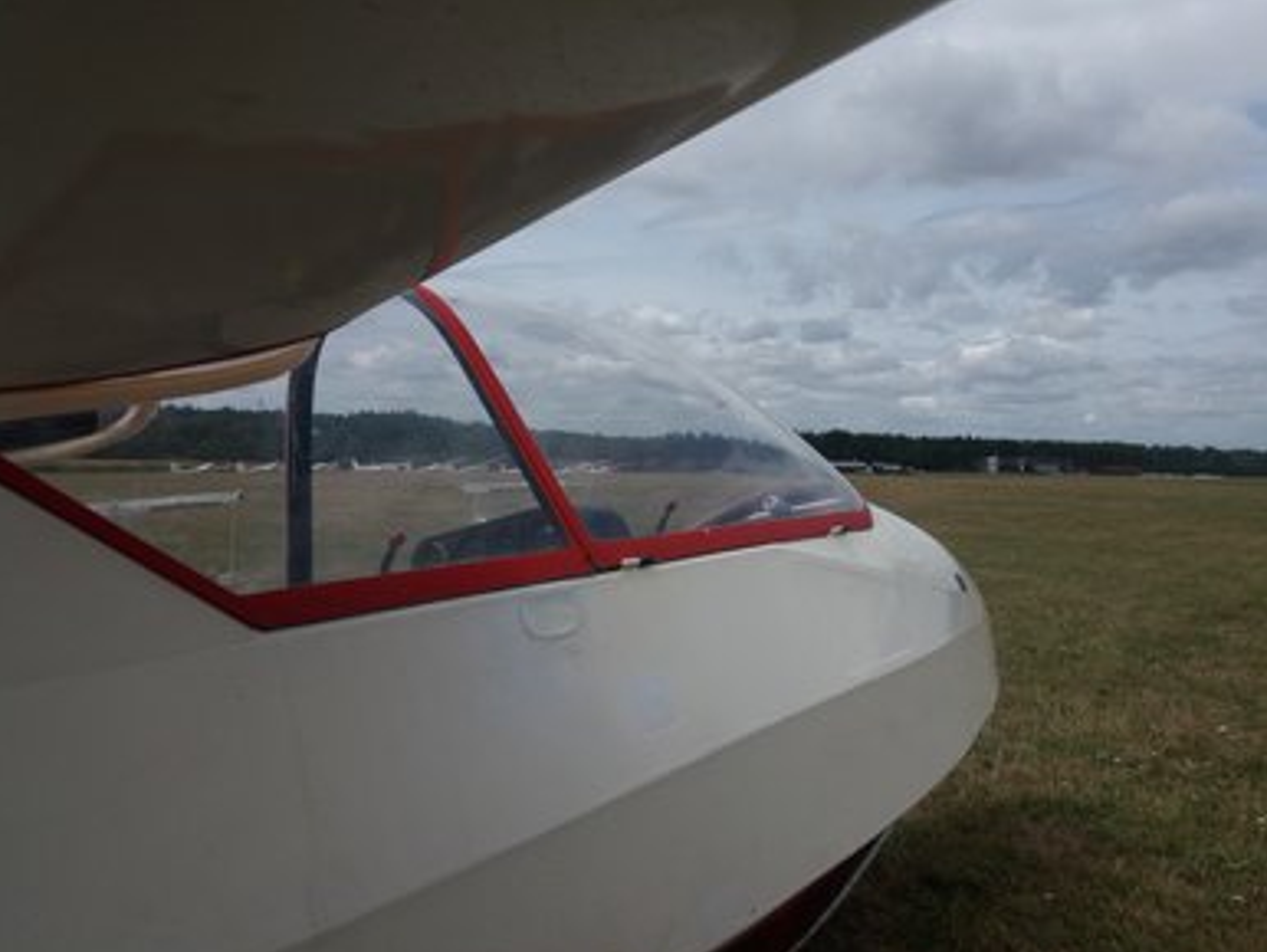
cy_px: 486
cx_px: 643
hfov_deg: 61.6
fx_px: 1062
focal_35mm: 29
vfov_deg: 48.3
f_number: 1.9
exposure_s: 1/3122
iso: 64
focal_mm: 3.7
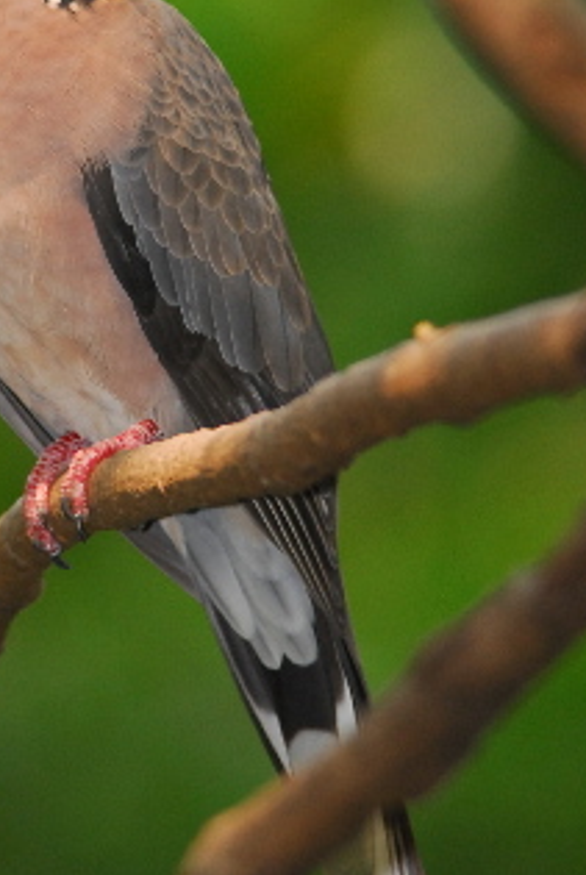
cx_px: 156
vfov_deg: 1.6
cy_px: 303
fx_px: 31148
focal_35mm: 1280
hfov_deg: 1.1
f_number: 6.3
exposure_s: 1/160
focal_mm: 420
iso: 400
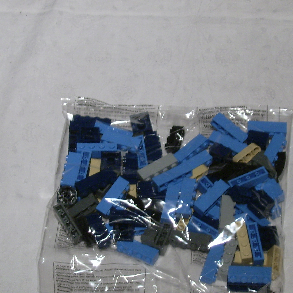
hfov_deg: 14.9
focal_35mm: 117
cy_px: 176
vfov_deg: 14.9
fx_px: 1120
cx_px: 156
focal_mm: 12.33
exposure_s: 1/6
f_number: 4
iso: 50
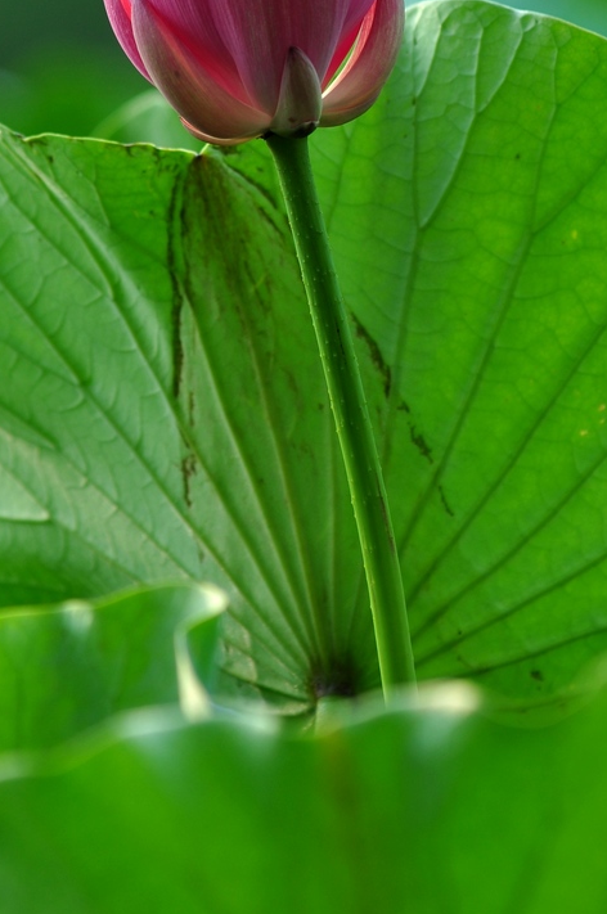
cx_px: 481
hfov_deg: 2.6
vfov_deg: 3.9
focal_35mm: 529
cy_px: 166
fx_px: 13416
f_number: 5
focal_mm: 185
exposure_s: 1/160
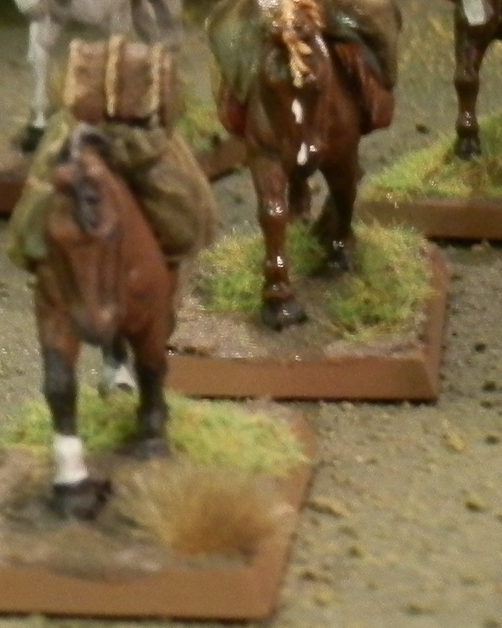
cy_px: 345
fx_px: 4791
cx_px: -461
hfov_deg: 5.9
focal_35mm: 258
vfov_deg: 7.5
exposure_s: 1/8
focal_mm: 10.99
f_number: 3.7
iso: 200
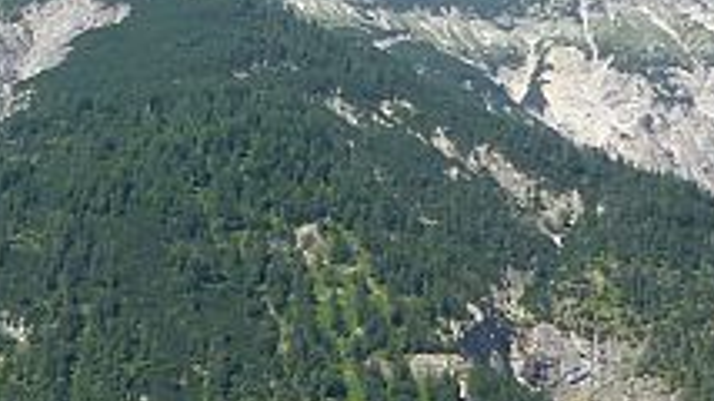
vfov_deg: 14.0
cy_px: 508
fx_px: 1570
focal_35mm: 83
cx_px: -130
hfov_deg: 23.5
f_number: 4
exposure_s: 1/400
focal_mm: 4.3
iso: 100
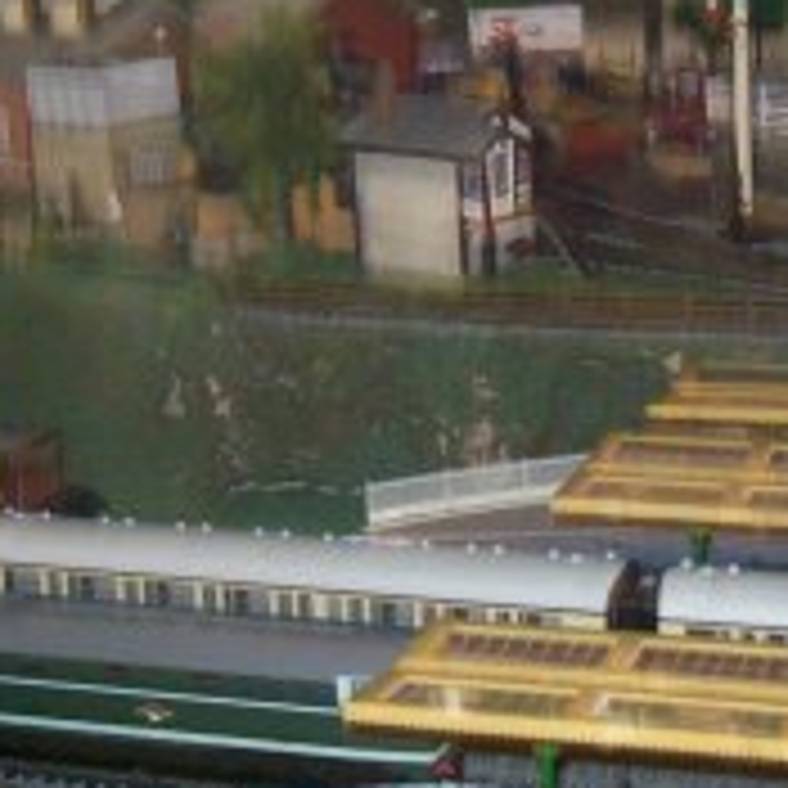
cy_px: 421
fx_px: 2112
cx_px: 612
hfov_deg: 20.9
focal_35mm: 82
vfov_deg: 21.1
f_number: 2.7
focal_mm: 6
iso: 200
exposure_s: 1/64
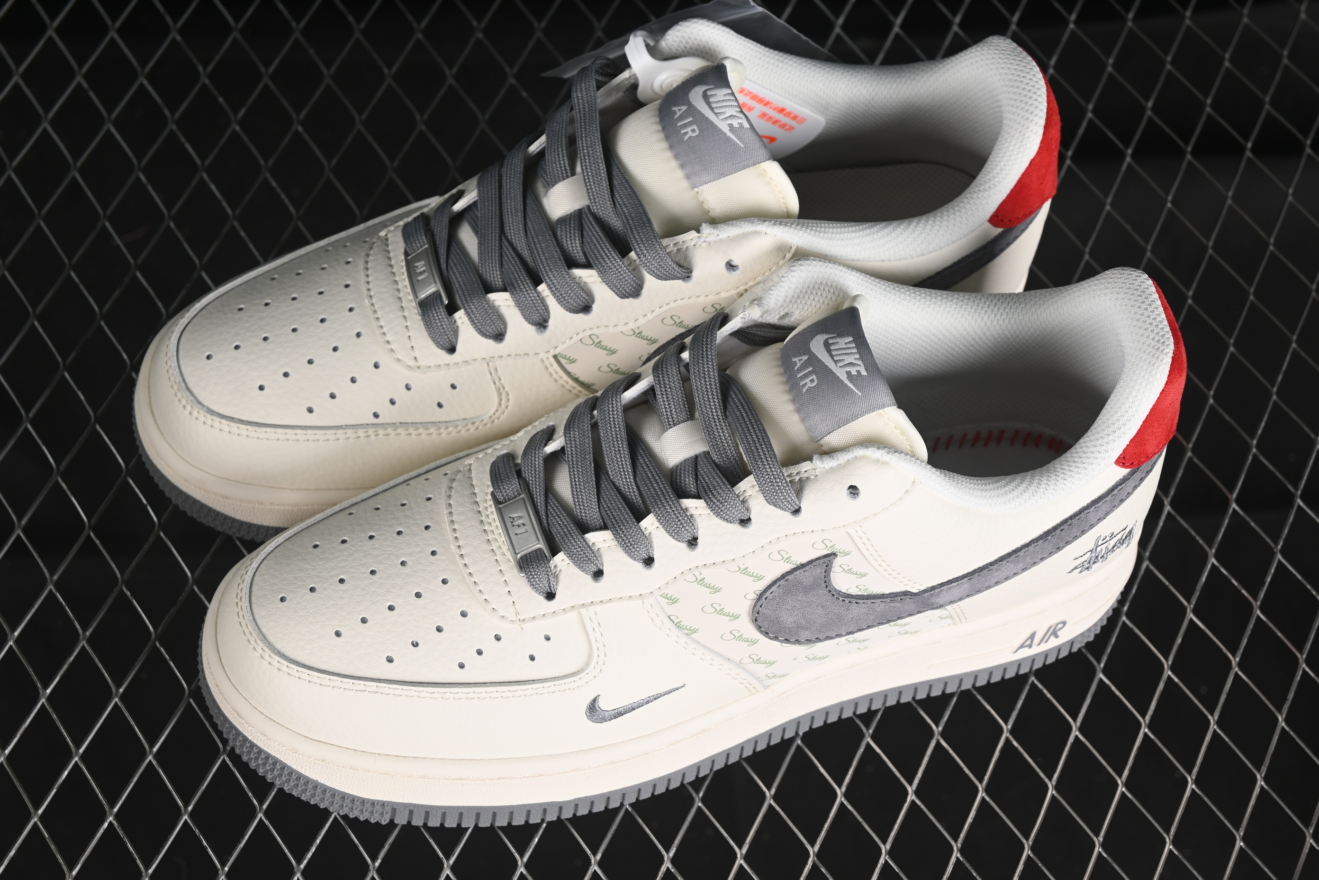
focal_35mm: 75
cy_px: 440
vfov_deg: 18.2
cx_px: 660
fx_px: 2748
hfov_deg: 27.0
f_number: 7.1
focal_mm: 50
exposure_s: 1/80
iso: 160
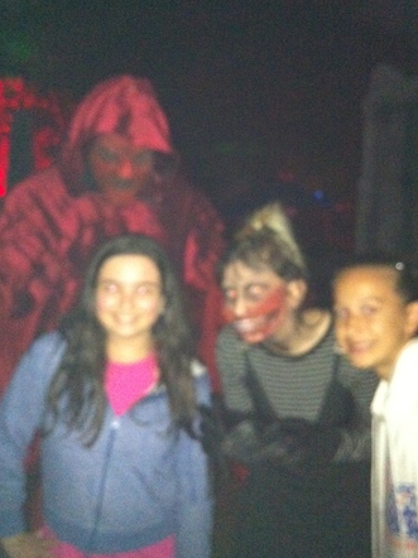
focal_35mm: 38
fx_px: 612
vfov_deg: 49.0
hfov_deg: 37.7
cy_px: 258
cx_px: 199
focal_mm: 3.85
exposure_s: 1/15
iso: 1000
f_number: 2.8
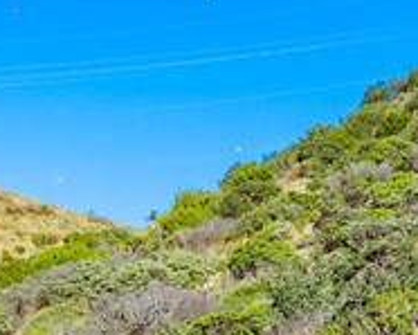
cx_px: 184
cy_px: 382
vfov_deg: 11.8
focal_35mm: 129
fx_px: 1597
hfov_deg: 14.9
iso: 100
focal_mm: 12.29
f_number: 2.8
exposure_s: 1/1600
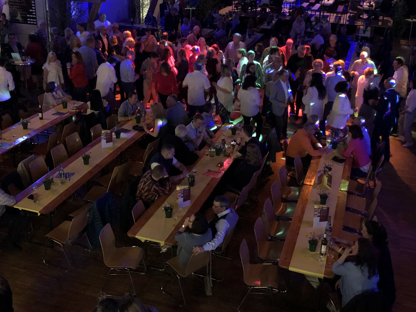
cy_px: 117
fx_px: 505
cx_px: 221
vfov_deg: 34.2
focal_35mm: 42
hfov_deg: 44.8
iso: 200
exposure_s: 1/4
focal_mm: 3.99
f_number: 1.8
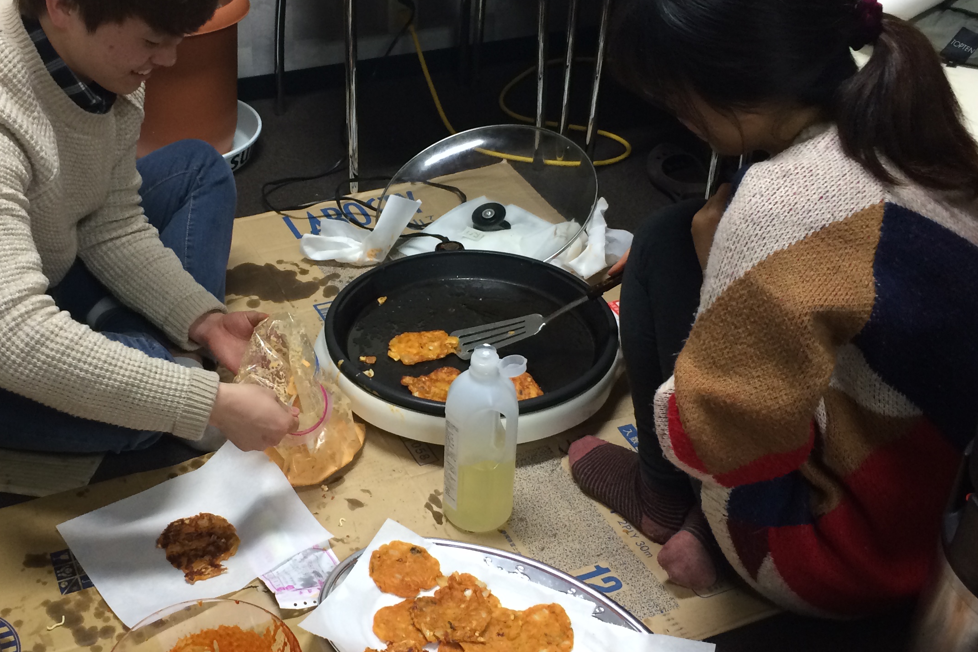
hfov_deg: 42.5
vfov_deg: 29.2
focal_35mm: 46
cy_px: 334
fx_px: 1250
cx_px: 374
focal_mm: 4.15
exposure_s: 1/30
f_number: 2.2
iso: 125
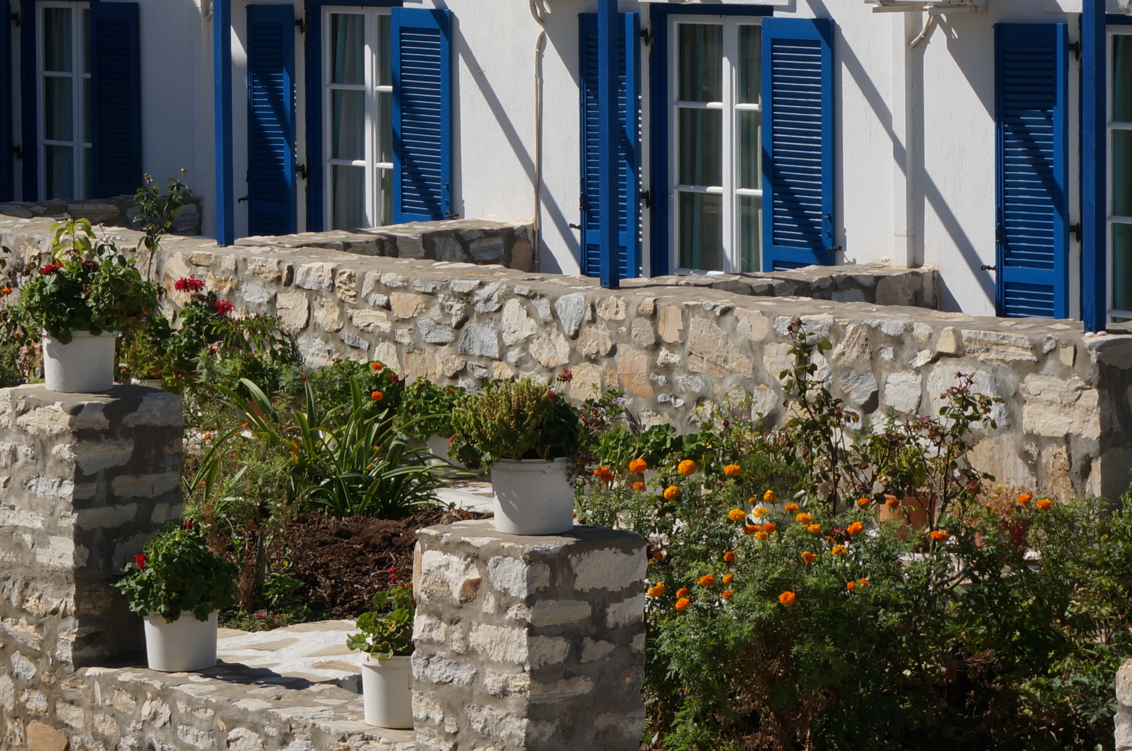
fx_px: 4207
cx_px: 131
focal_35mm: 134
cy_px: 146
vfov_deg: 10.2
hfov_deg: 15.2
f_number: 16
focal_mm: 50
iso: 100
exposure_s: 1/160
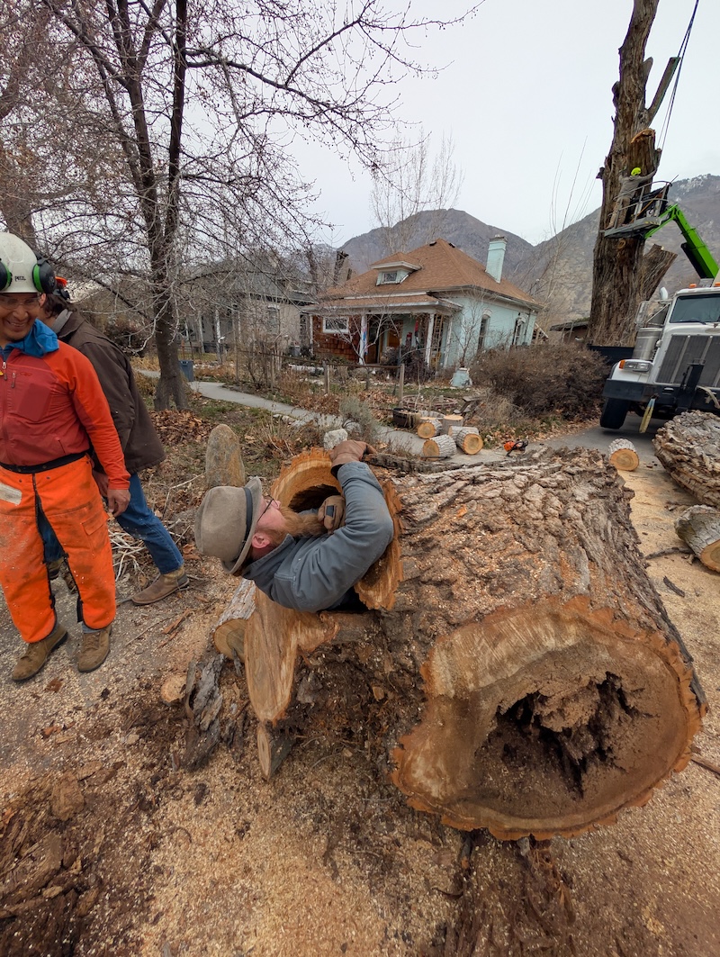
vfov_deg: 110.5
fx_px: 332
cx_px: 360
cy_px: 478
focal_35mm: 12
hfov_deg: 94.6
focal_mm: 2.02
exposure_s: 1/899
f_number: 1.7
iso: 58
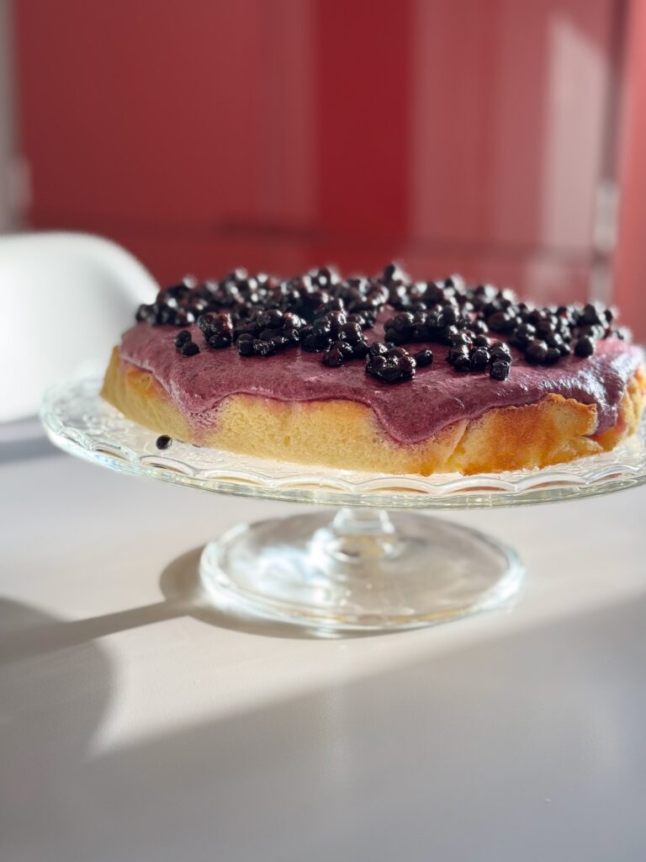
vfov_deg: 39.7
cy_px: 431
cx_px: 323
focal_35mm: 48
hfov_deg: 30.3
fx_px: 1194
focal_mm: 6.76
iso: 100
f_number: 1.78
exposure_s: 1/117
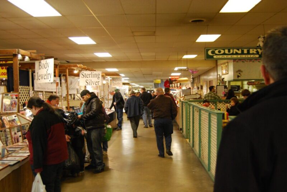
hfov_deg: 49.5
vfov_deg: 34.4
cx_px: 144
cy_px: 96
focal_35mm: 39
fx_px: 312
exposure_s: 1/30
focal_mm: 26
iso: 800
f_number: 4
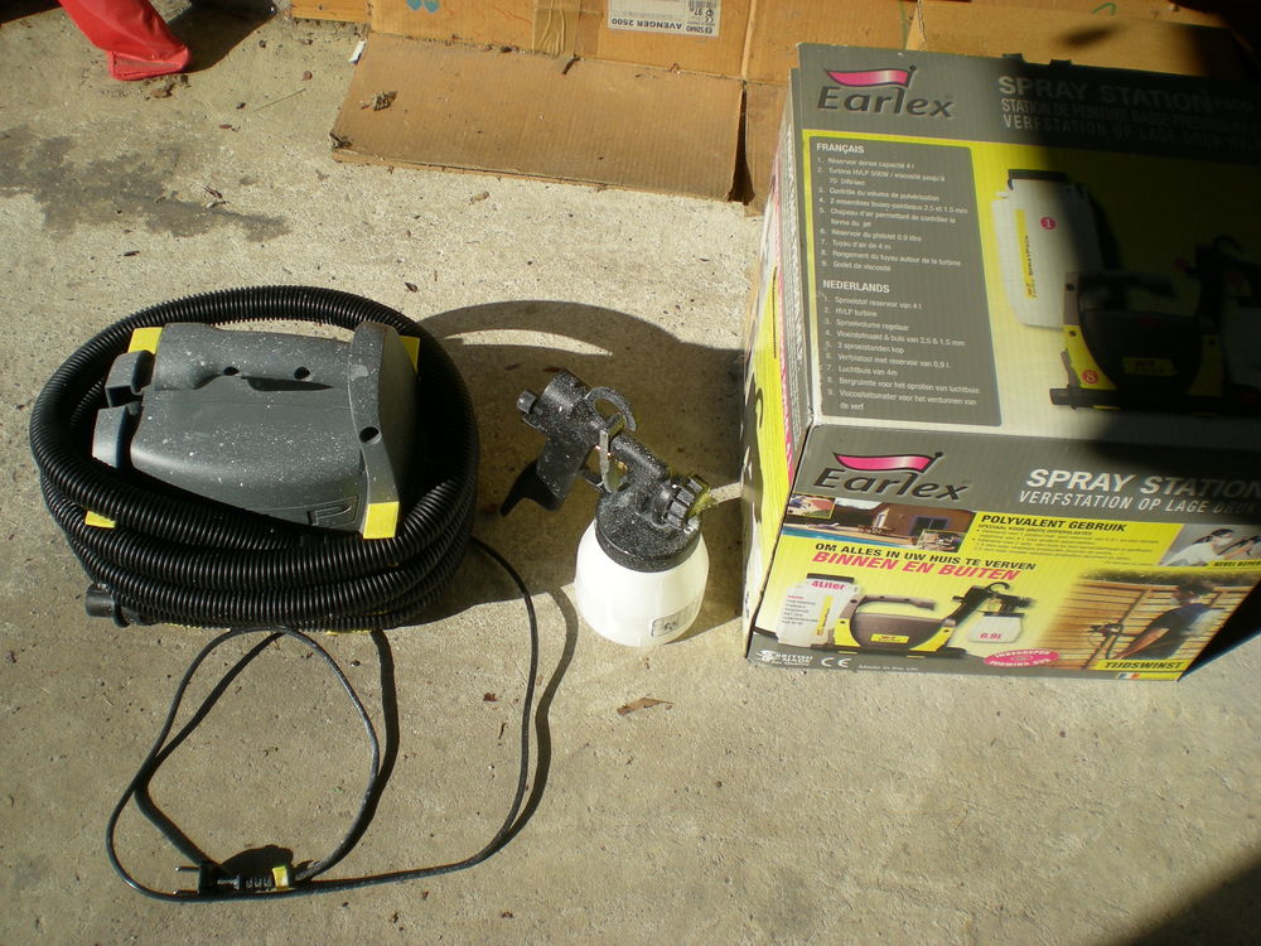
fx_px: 1384
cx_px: 630
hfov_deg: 49.0
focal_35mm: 38
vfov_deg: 37.7
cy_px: 473
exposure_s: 1/400
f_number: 4.6
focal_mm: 6.3
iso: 50
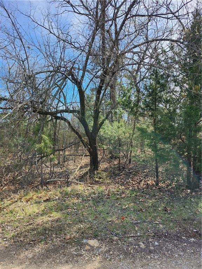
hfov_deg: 58.9
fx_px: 179
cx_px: 101
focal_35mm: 23
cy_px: 134
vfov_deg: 73.9
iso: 25
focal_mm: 5.54
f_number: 1.8
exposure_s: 1/668
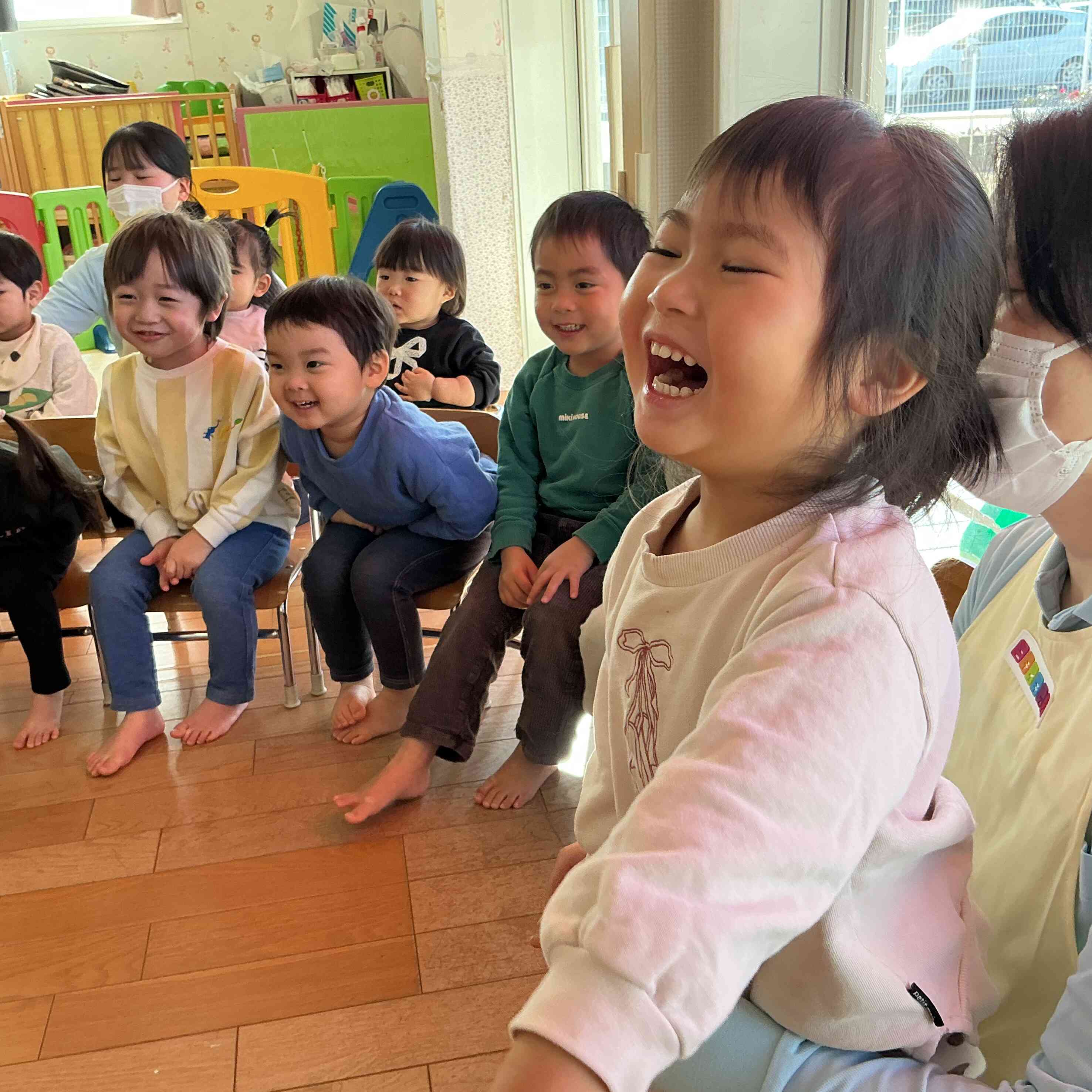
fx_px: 1249
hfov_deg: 47.2
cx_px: 556
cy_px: 553
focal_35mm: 35
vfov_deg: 47.2
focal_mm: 3
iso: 32
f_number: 1.8
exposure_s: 1/120
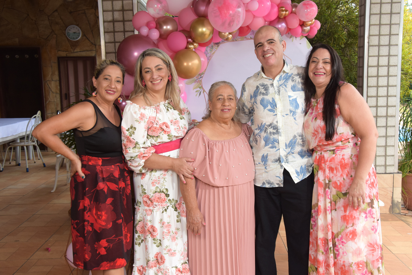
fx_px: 481
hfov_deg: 46.4
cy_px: 138
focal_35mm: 42
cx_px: 206
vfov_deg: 31.9
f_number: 9
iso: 500
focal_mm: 28
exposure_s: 1/200
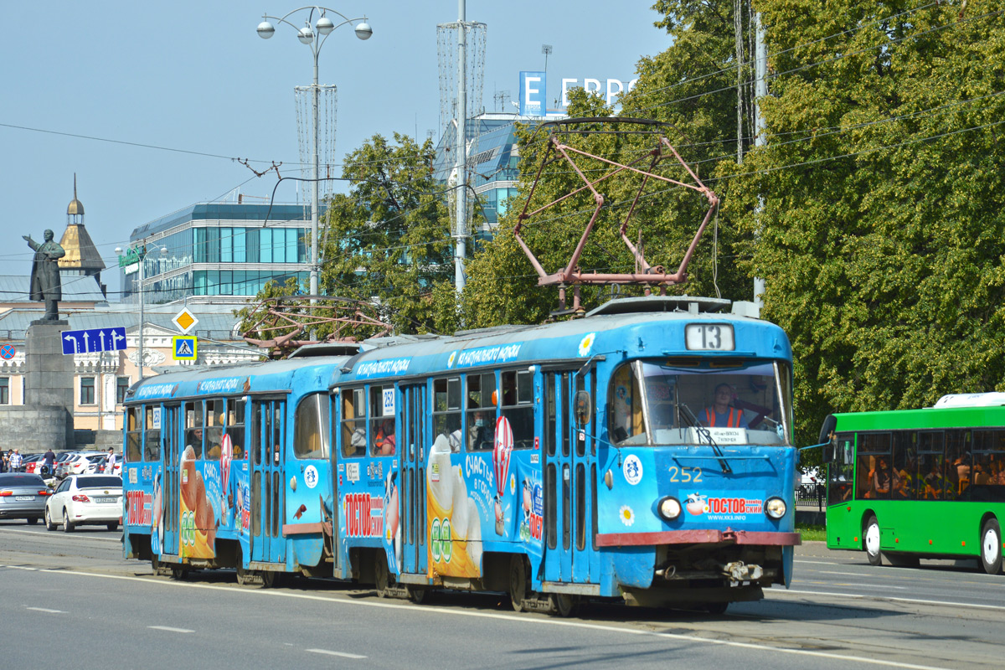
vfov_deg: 9.3
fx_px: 4103
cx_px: 502
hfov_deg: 14.0
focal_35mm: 147
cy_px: 335
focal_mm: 98
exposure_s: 1/500
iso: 100
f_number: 7.1
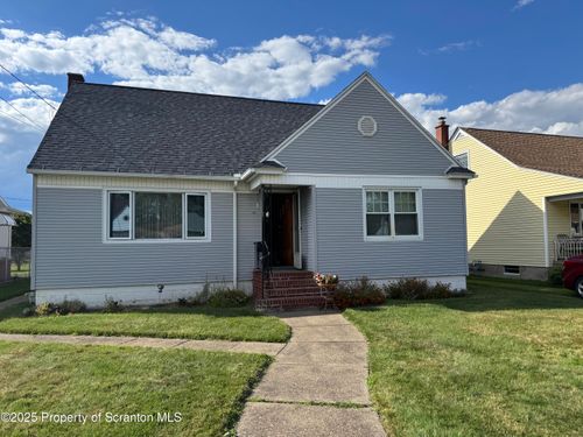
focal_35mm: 24
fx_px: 404
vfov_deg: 56.8
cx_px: 292
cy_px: 218
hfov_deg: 71.6
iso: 80
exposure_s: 1/4310
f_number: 1.78
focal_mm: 6.76
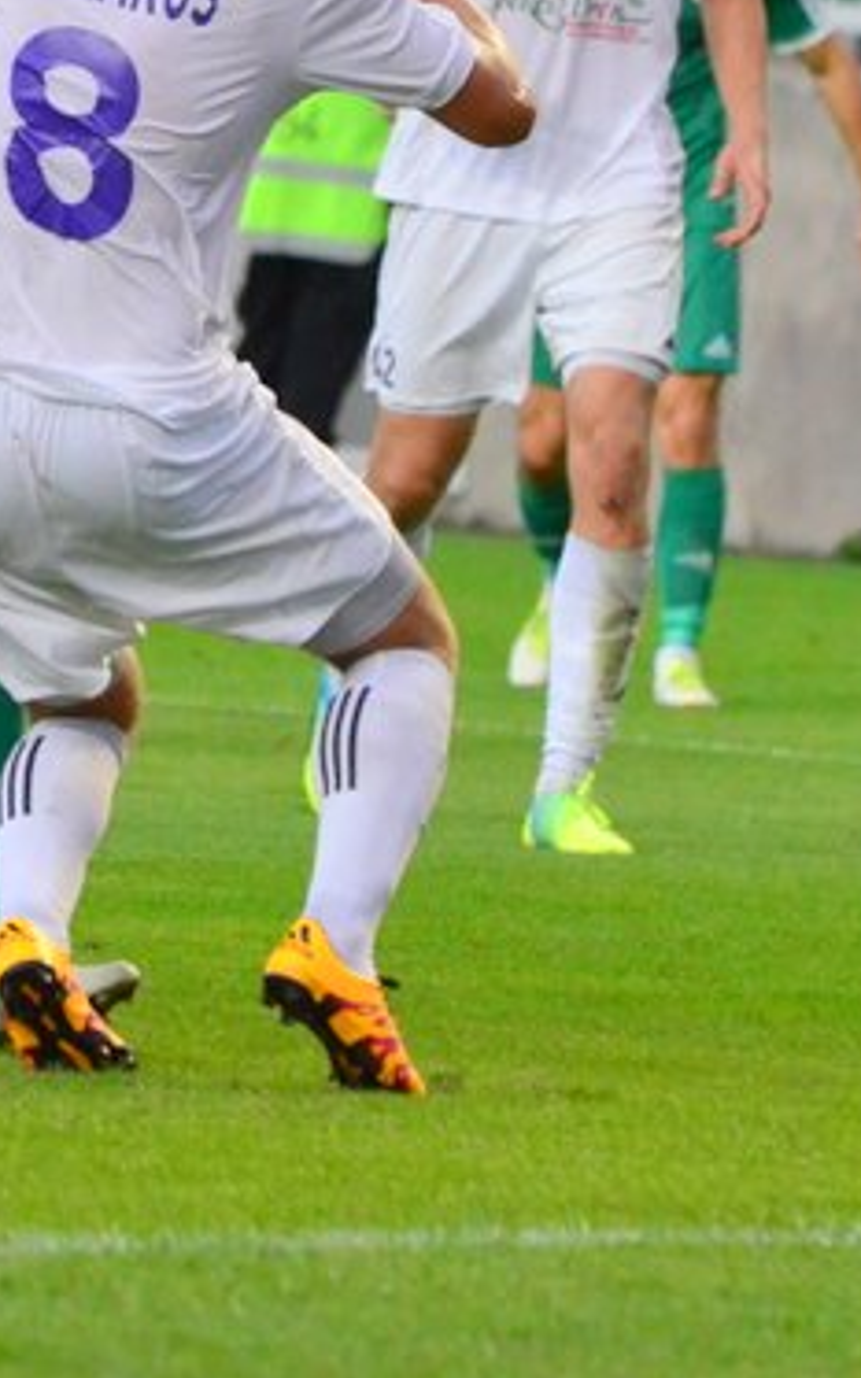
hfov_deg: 1.8
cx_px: -18
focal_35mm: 718
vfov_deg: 2.9
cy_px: 299
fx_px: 26976
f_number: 5.3
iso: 3200
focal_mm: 195
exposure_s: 1/800
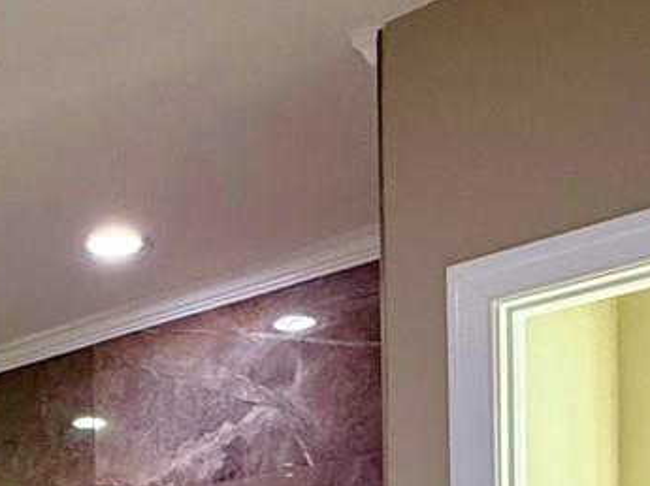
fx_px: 1219
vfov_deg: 19.5
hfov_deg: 28.1
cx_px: 6
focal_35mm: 65
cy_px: 735
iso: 160
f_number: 2.2
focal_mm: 2.22
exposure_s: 1/120
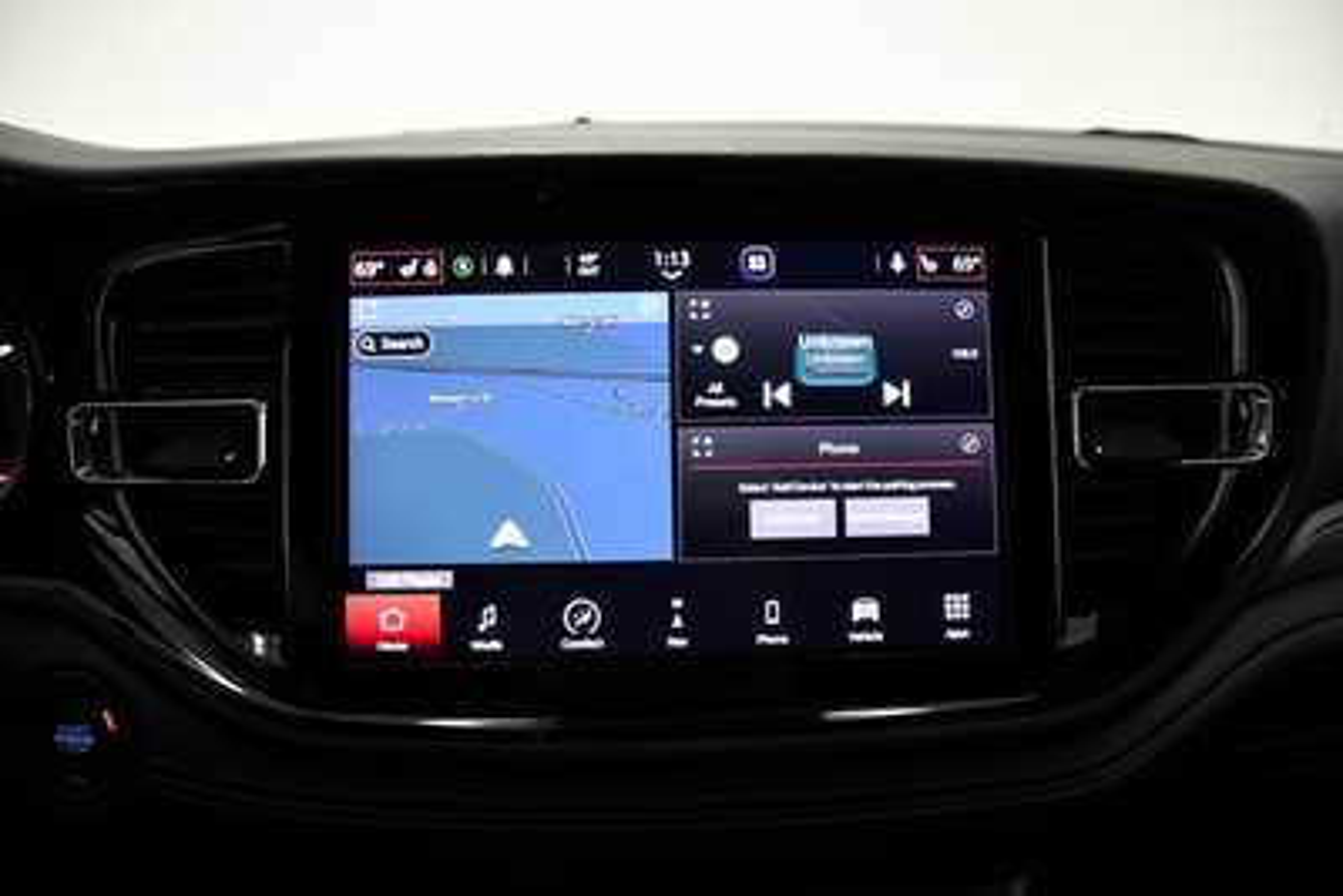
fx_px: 1008
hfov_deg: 67.4
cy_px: 448
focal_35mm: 27
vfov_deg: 48.0
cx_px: 672
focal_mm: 18
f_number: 3.5
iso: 2200
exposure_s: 1/125
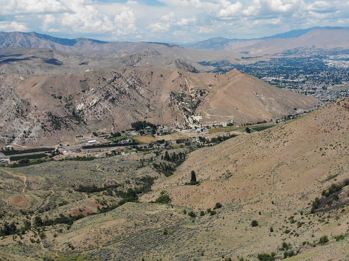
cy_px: 117
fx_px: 333
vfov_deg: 42.9
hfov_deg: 54.3
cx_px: 231
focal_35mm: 33
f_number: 2.8
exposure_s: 1/1400
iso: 100
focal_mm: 4.5
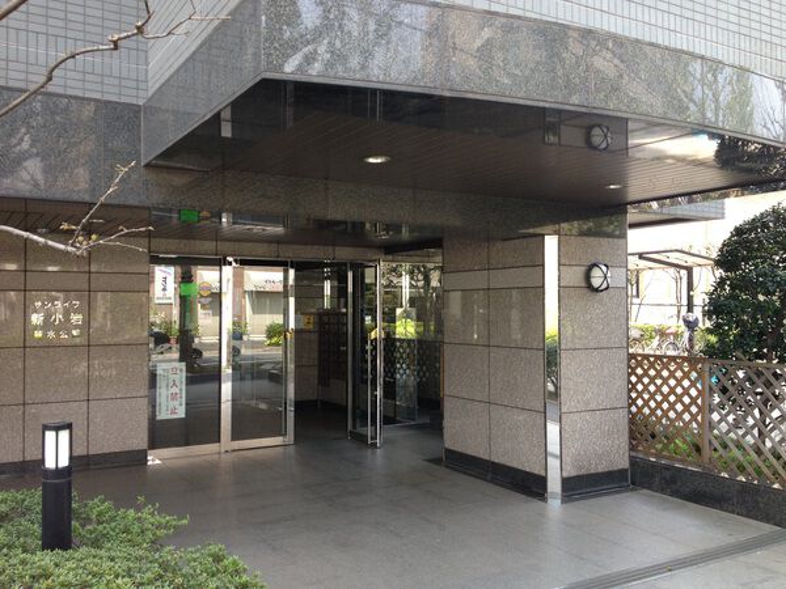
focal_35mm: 35
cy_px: 294
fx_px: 795
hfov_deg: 52.6
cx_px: 393
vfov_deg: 40.7
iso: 64
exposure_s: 1/120
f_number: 2.4
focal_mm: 4.28
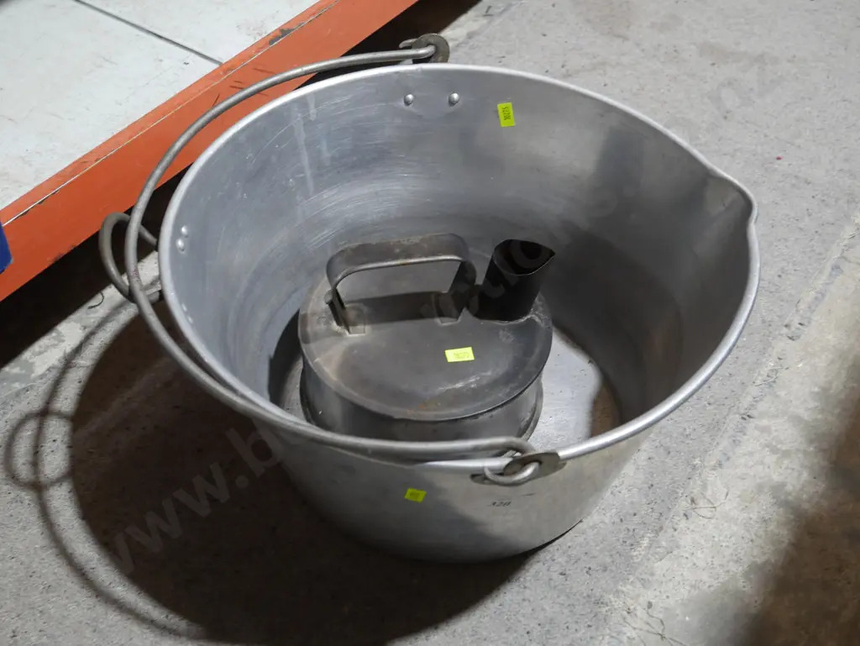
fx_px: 994
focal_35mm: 40
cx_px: 430
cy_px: 323
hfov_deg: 46.8
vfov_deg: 36.0
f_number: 4.5
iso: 800
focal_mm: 20
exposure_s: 1/60
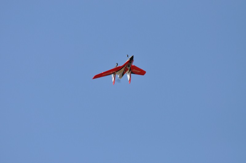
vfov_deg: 3.0
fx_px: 3071
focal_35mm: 450
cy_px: 82
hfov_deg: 4.6
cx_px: 123
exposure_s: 1/1000
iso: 200
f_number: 8
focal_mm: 300
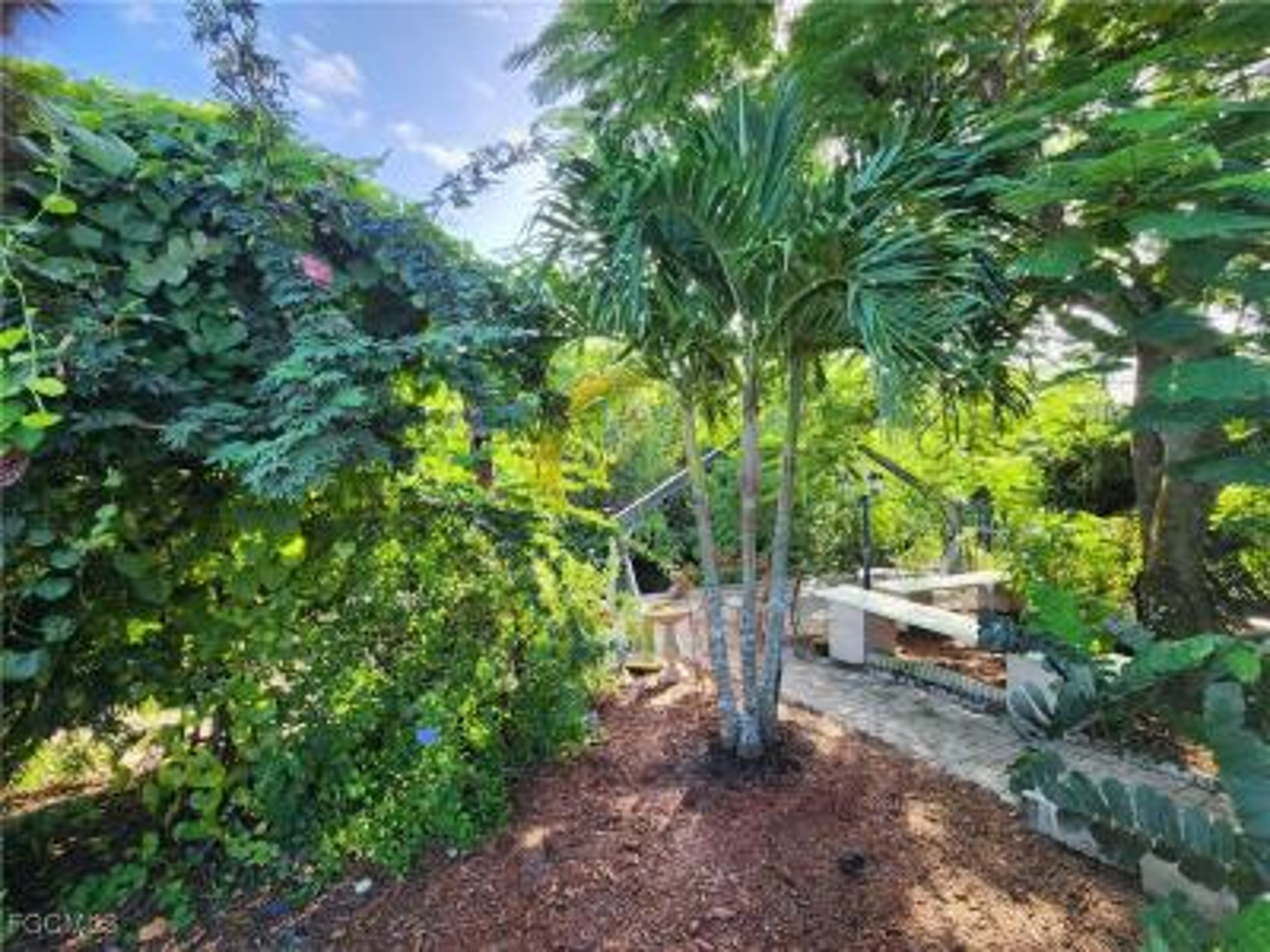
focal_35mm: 13
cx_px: 635
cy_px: 476
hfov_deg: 106.2
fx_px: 477
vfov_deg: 89.9
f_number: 2.2
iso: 50
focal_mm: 2.2
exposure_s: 1/127
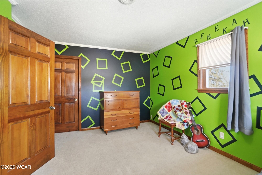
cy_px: 88
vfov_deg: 77.3
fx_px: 109
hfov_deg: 100.4
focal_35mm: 15
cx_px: 131
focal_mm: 10
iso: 125
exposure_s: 1/60
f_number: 5.6
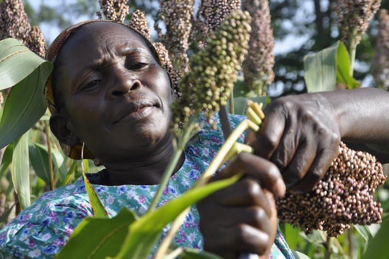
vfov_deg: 16.5
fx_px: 891
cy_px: 130
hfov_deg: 24.6
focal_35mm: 82
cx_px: 194
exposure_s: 1/250
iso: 200
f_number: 8
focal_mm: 55
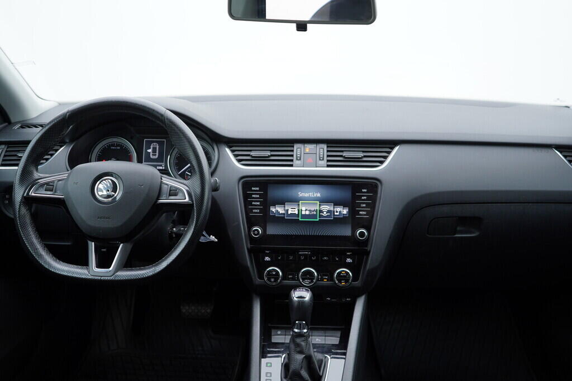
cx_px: 286
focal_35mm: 36
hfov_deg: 53.1
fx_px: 572
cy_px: 190
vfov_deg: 36.9
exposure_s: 1/40
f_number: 2.8
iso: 125
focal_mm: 24
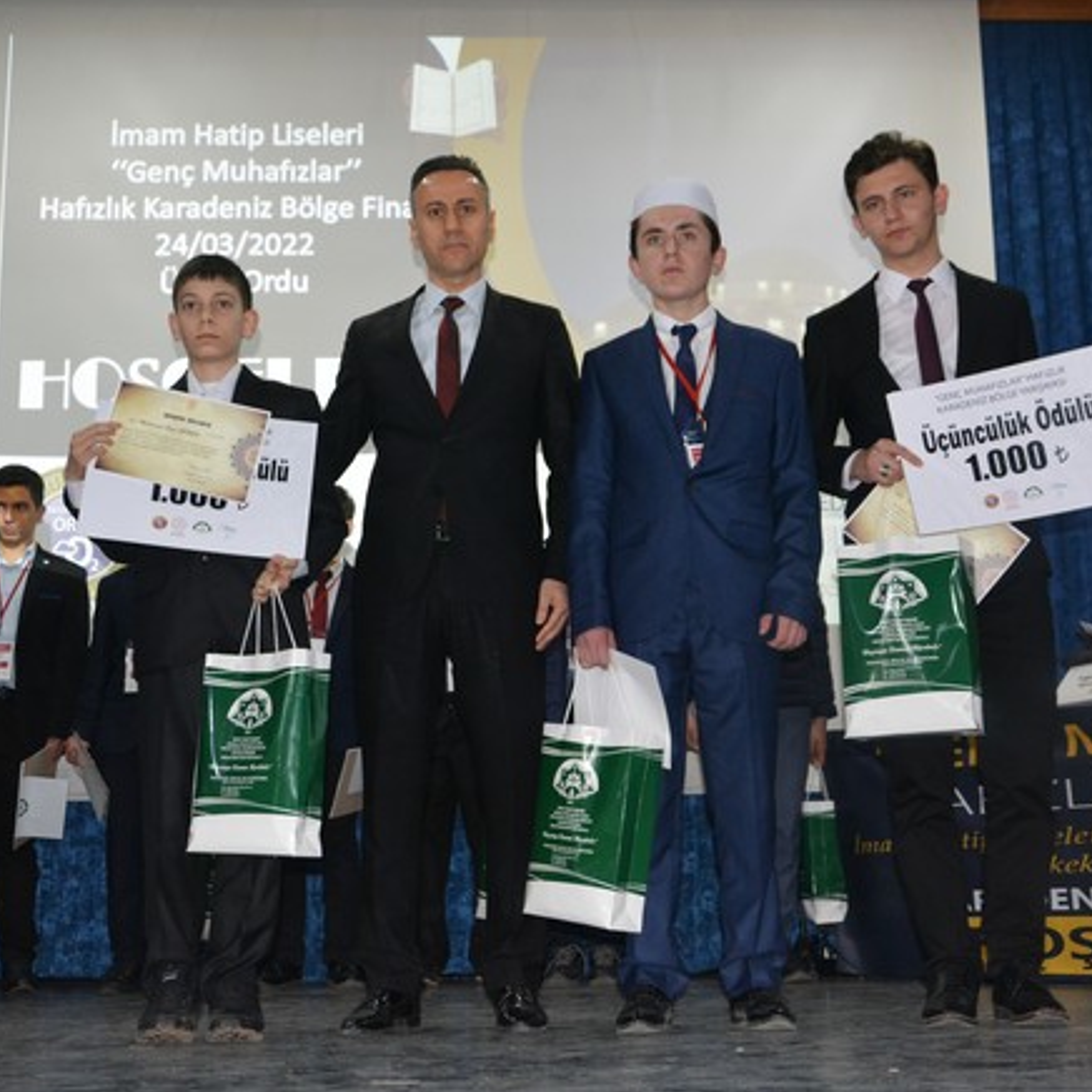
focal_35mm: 47
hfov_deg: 36.0
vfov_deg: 36.1
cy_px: 557
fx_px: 1677
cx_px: 584
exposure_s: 1/60
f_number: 3.8
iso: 1600
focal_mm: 24
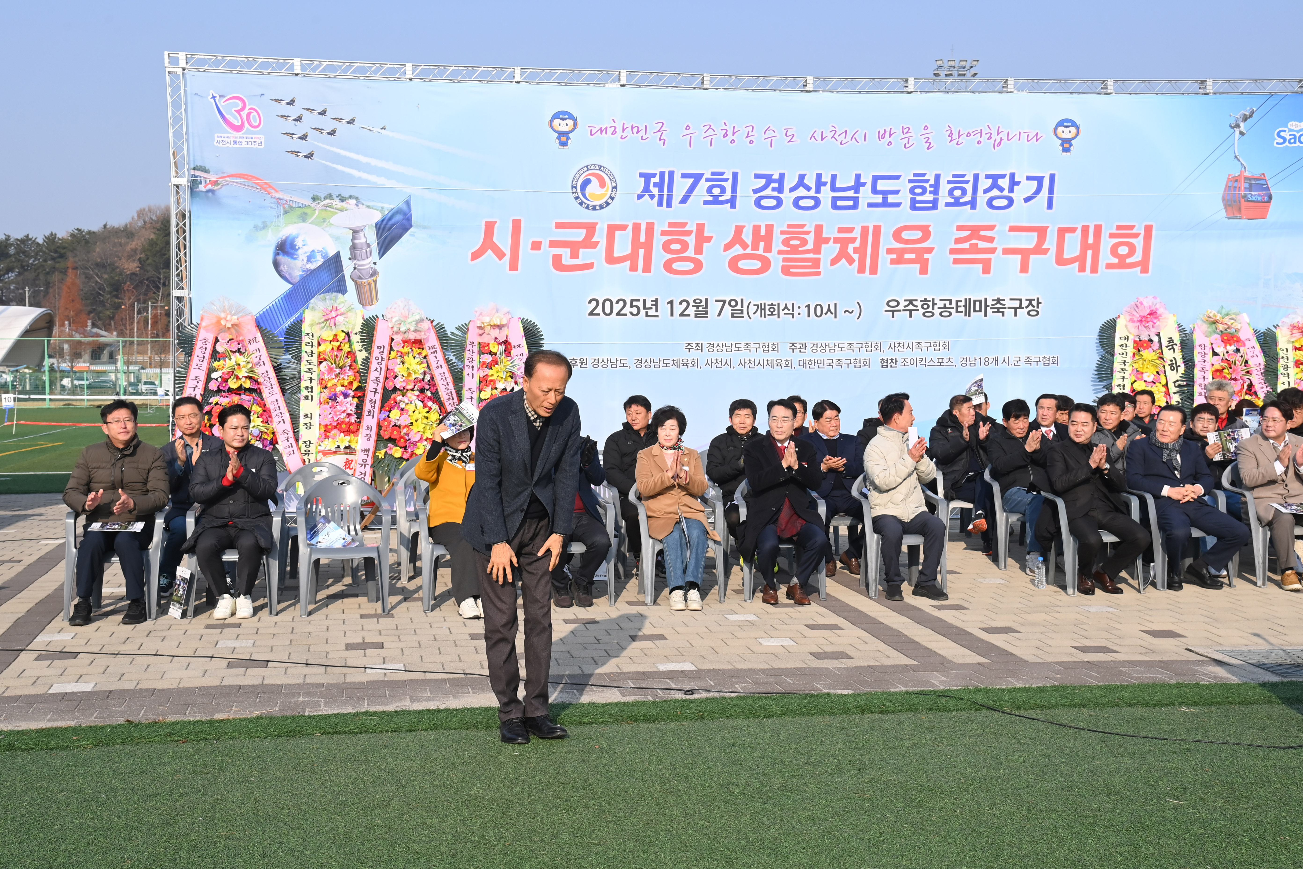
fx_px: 1448
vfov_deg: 33.4
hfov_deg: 48.5
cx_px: 652
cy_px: 434
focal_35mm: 40
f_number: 9
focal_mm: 40
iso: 400
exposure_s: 1/800
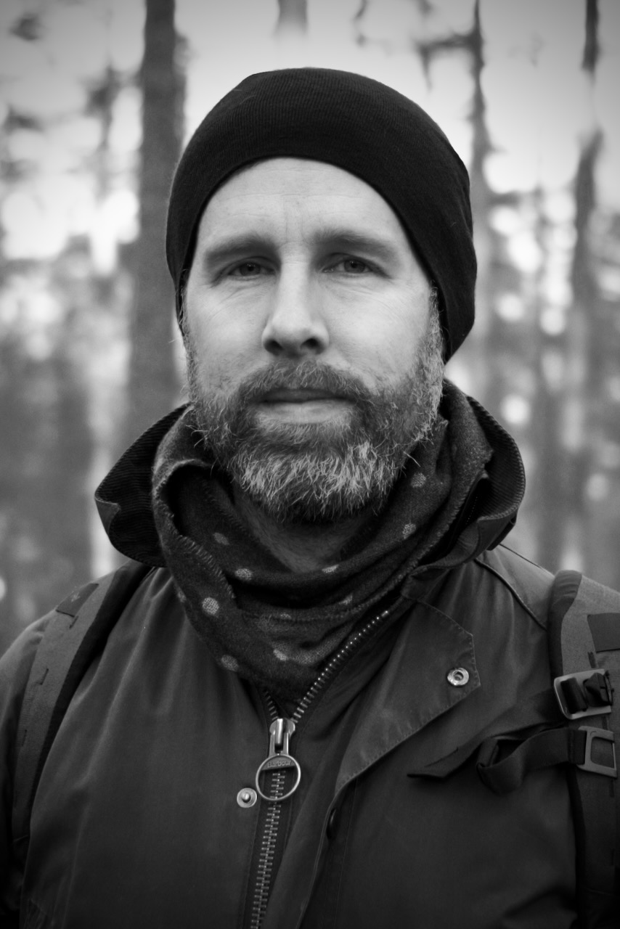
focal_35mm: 35
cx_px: 310
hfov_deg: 37.9
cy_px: 464
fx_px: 904
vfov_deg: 54.4
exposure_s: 1/450
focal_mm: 23
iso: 200
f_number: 1.4
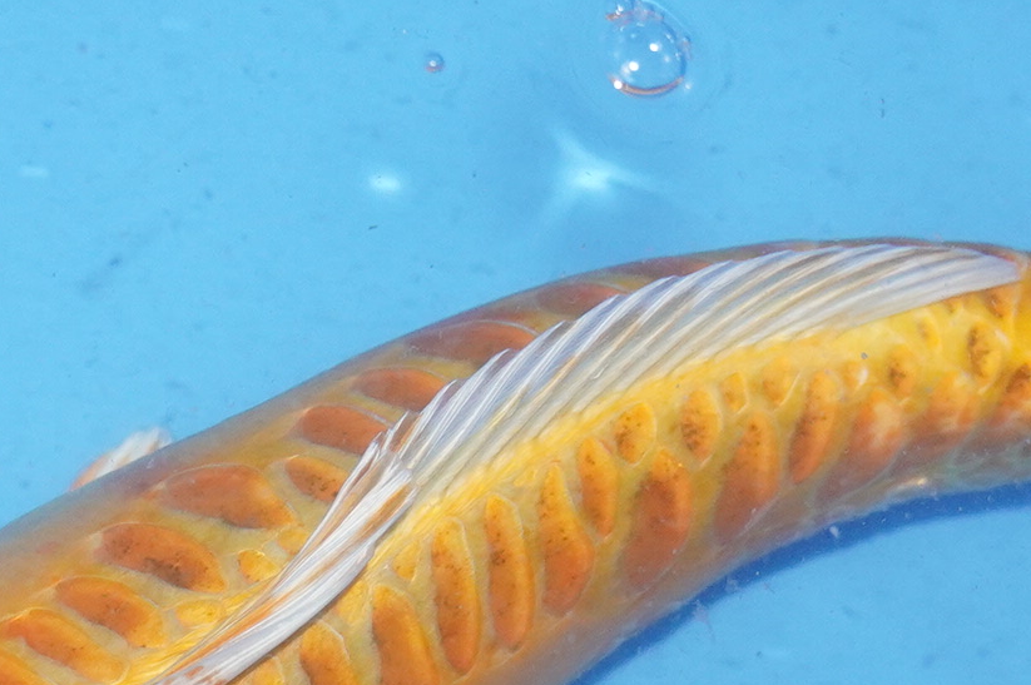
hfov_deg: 10.1
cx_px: 323
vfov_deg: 6.7
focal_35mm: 203
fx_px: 5803
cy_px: 800
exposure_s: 1/160
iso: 1250
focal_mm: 37
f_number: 4.5
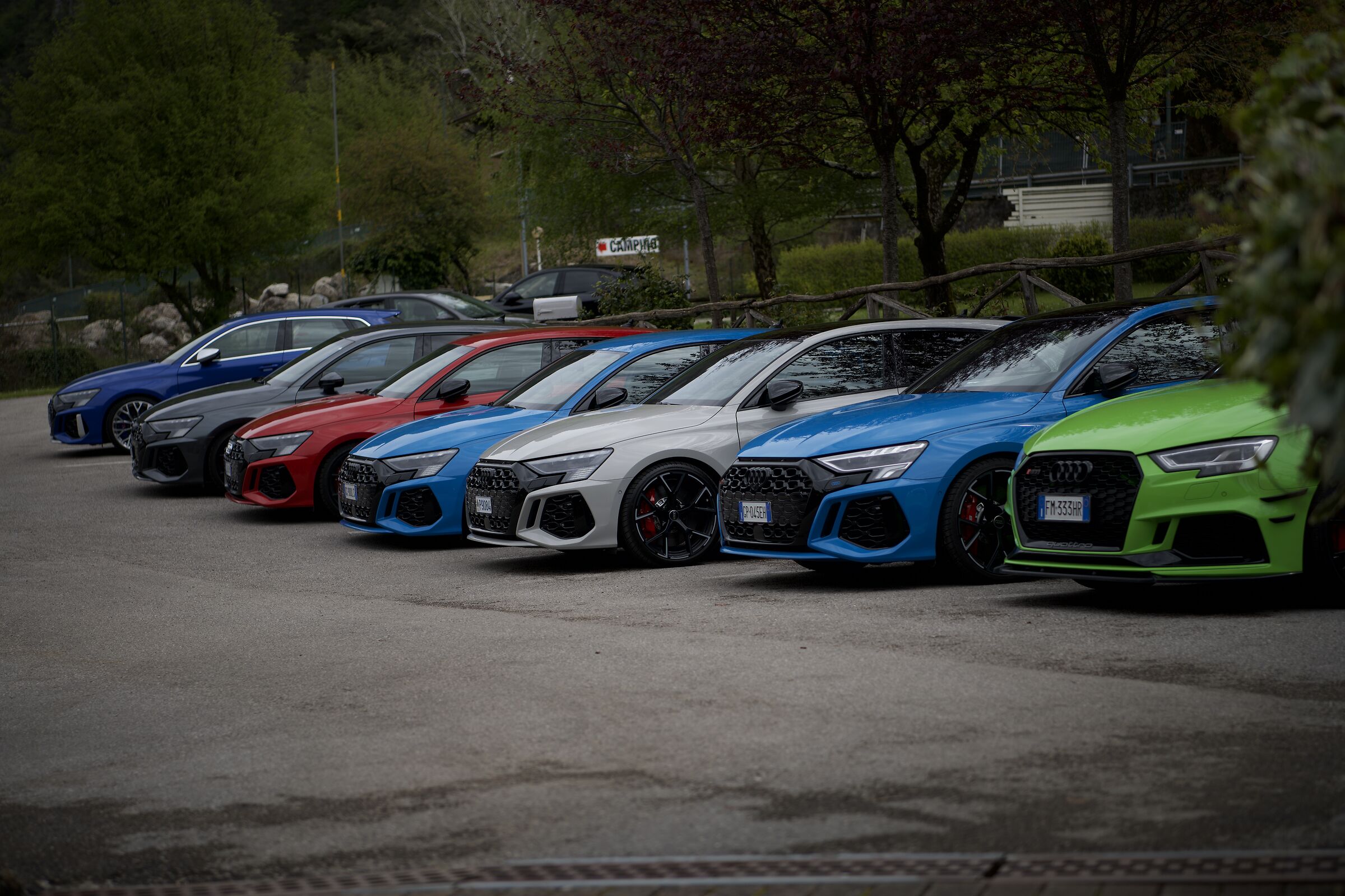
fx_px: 2615
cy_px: 448
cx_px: 672
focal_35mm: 70
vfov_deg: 19.5
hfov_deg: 28.8
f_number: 2.8
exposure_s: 1/1250
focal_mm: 70
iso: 80
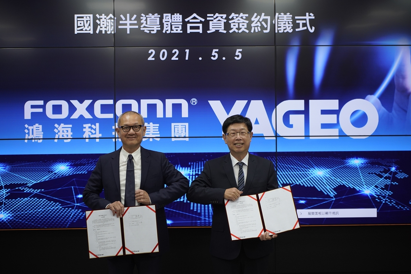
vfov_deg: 20.9
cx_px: 206
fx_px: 742
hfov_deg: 31.0
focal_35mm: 65
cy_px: 137
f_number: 5.6
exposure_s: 1/160
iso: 1250
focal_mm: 65
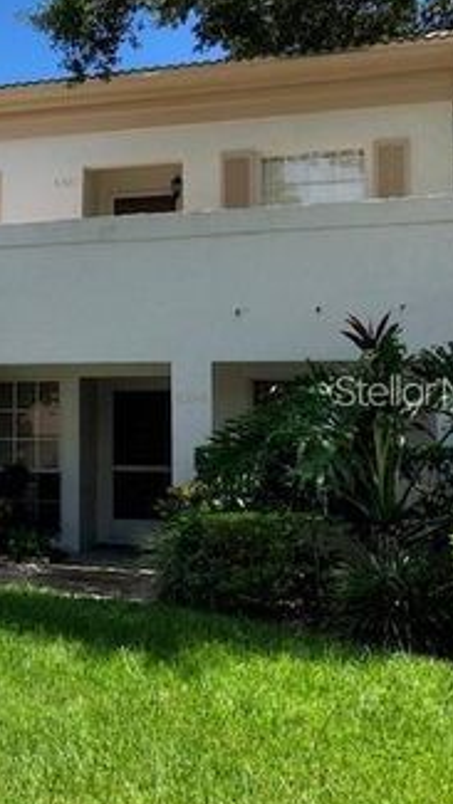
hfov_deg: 23.2
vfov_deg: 43.7
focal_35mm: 47
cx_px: -101
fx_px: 1003
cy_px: 390
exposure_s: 1/1116
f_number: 1.8
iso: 20
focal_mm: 4
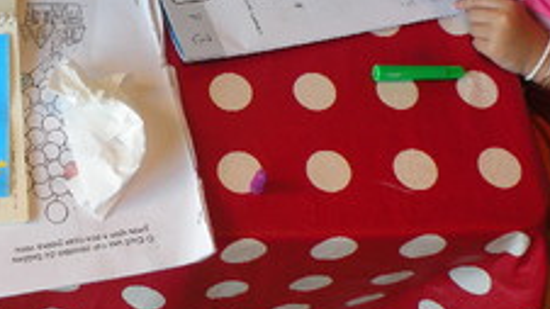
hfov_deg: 31.5
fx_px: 948
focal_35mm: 65
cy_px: 1
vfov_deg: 18.1
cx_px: 112
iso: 64
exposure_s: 1/24.2
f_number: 2.8
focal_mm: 4.7
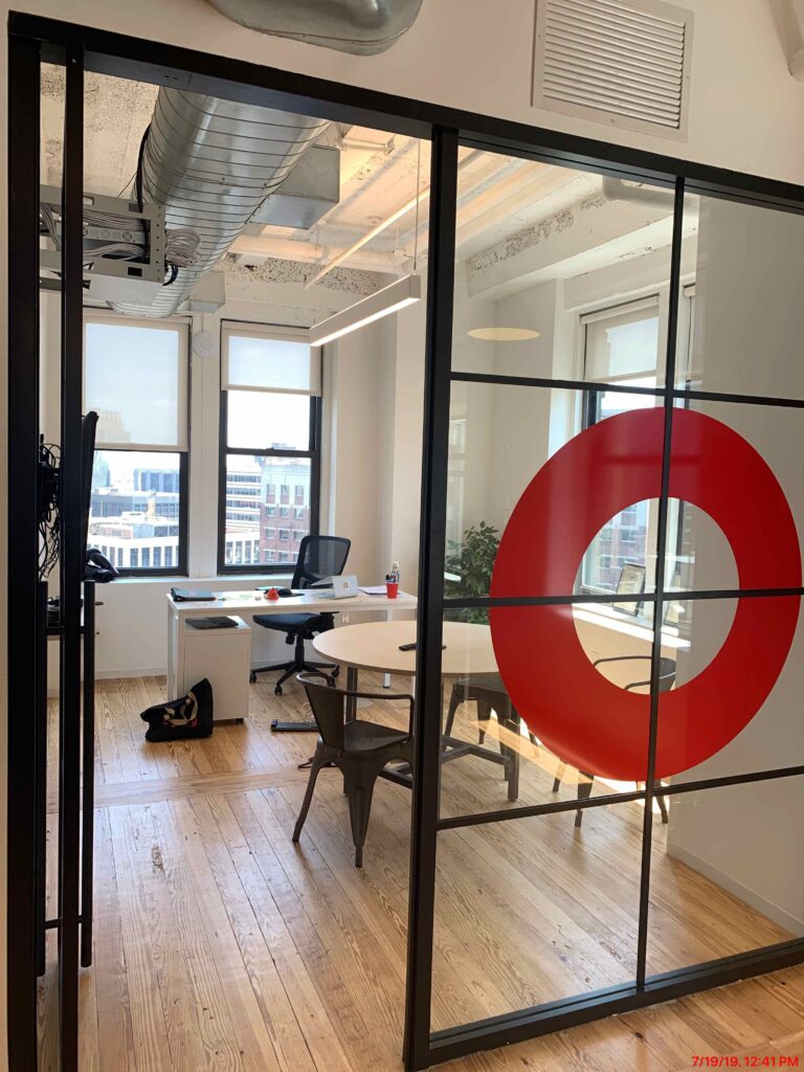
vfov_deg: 67.3
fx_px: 805
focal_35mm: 26
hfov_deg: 53.1
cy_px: 536
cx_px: 402
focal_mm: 4.25
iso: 25
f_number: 1.8
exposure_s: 1/120
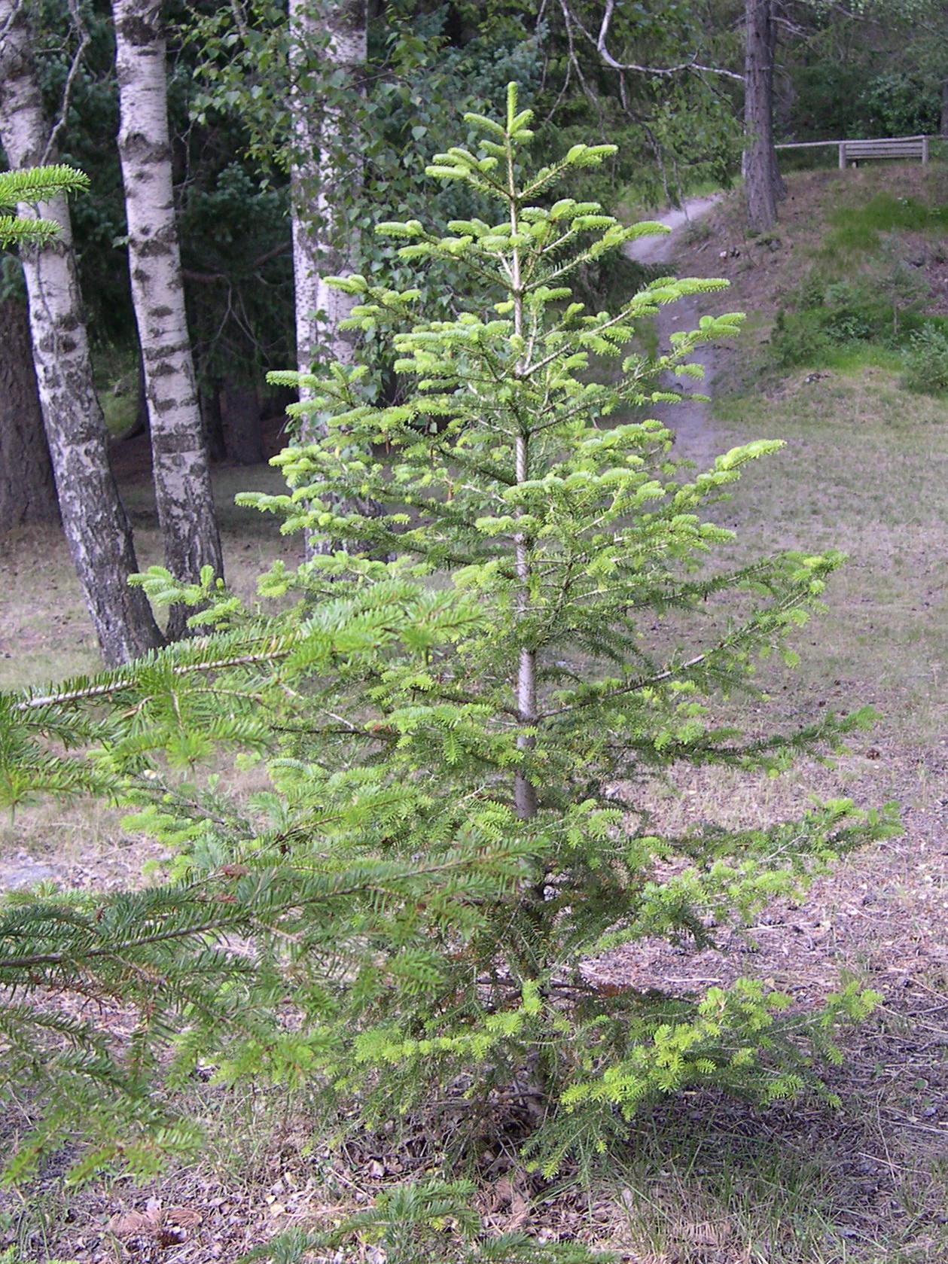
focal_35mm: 38
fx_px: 1388
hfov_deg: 37.7
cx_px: 474
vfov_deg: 49.0
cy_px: 632
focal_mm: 8
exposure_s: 1/68
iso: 100
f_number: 2.8
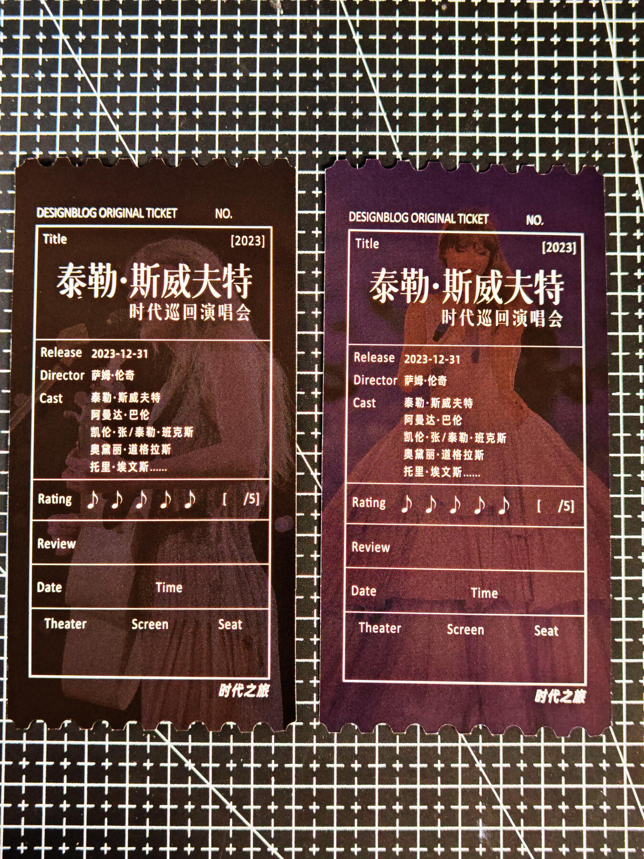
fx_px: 1191
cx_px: 322
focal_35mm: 48
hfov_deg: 30.3
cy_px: 430
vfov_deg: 39.7
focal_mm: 6.67
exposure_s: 1/33
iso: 200
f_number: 1.9
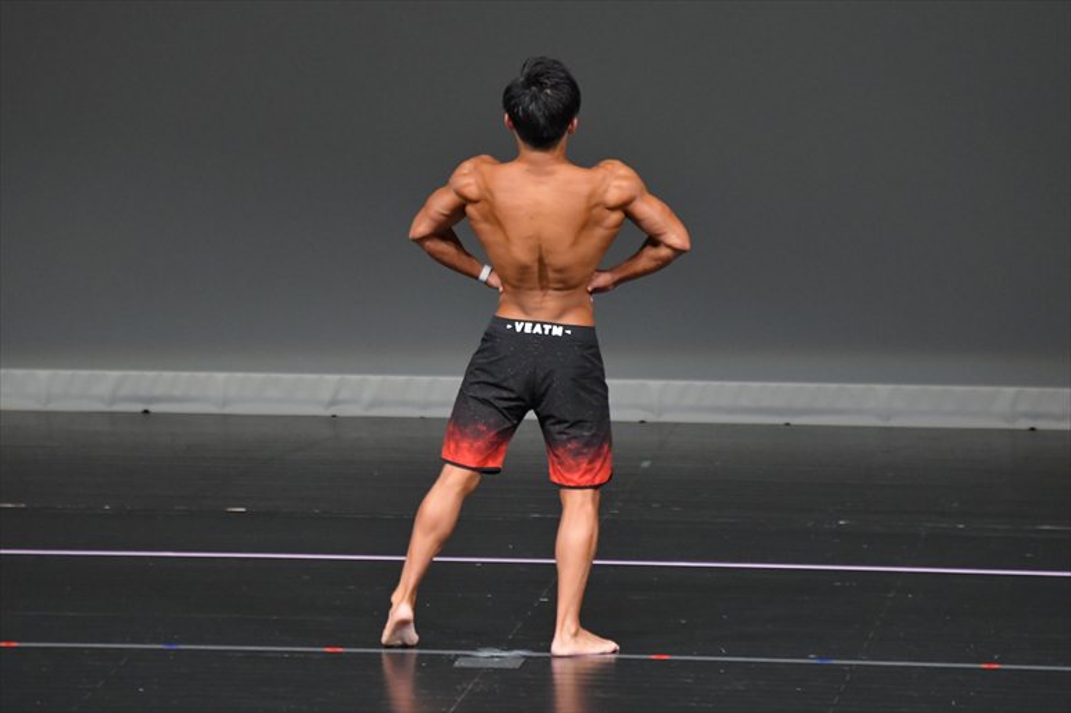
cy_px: 356
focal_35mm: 345
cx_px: 536
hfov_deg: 6.0
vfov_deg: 4.0
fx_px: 10259
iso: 4000
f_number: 5.6
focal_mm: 230
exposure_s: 1/400
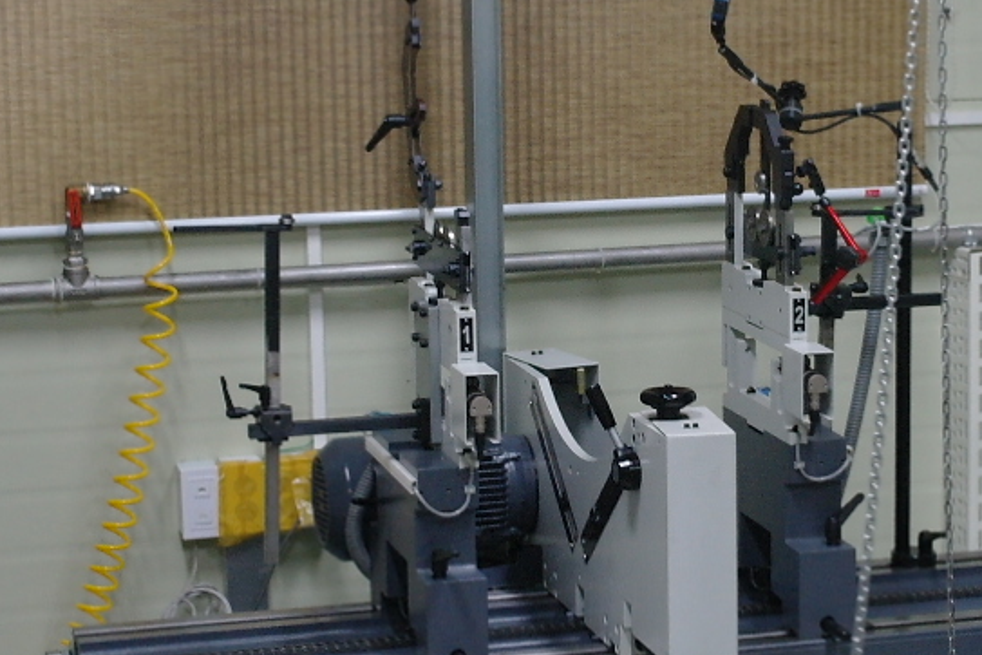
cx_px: 620
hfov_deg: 19.2
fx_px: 2891
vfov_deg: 12.9
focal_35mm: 106
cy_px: 290
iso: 400
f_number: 3.5
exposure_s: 1/30
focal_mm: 20
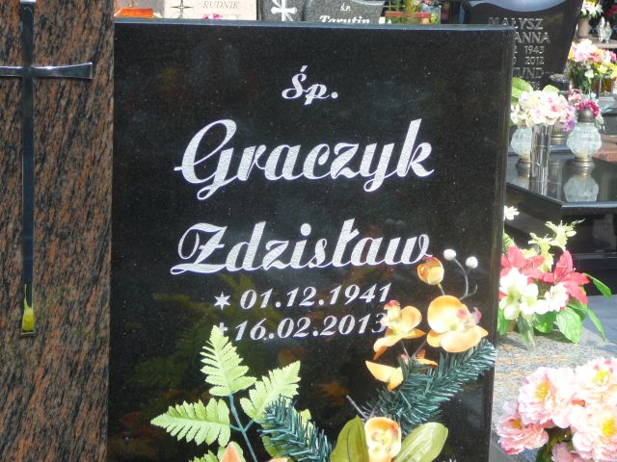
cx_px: 308
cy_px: 231
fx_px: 1551
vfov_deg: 17.0
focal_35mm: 87
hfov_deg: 22.5
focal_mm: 13
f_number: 3.8
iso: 80
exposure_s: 1/250
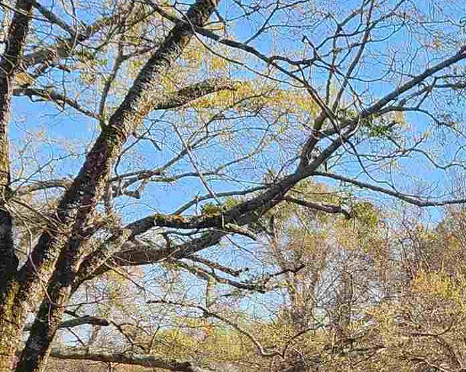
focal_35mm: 99
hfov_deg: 17.5
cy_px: 463
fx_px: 1365
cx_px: 690
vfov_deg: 14.9
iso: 20
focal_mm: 5.4
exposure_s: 1/730
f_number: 1.8
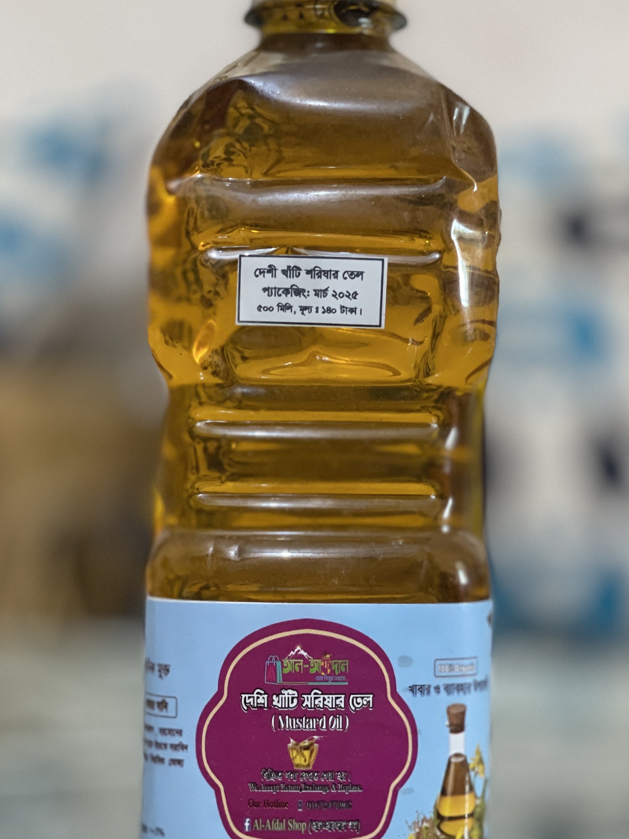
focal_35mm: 76
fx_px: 1841
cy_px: 479
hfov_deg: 19.4
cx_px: 335
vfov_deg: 25.6
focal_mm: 6
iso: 400
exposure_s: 1/33
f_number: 2
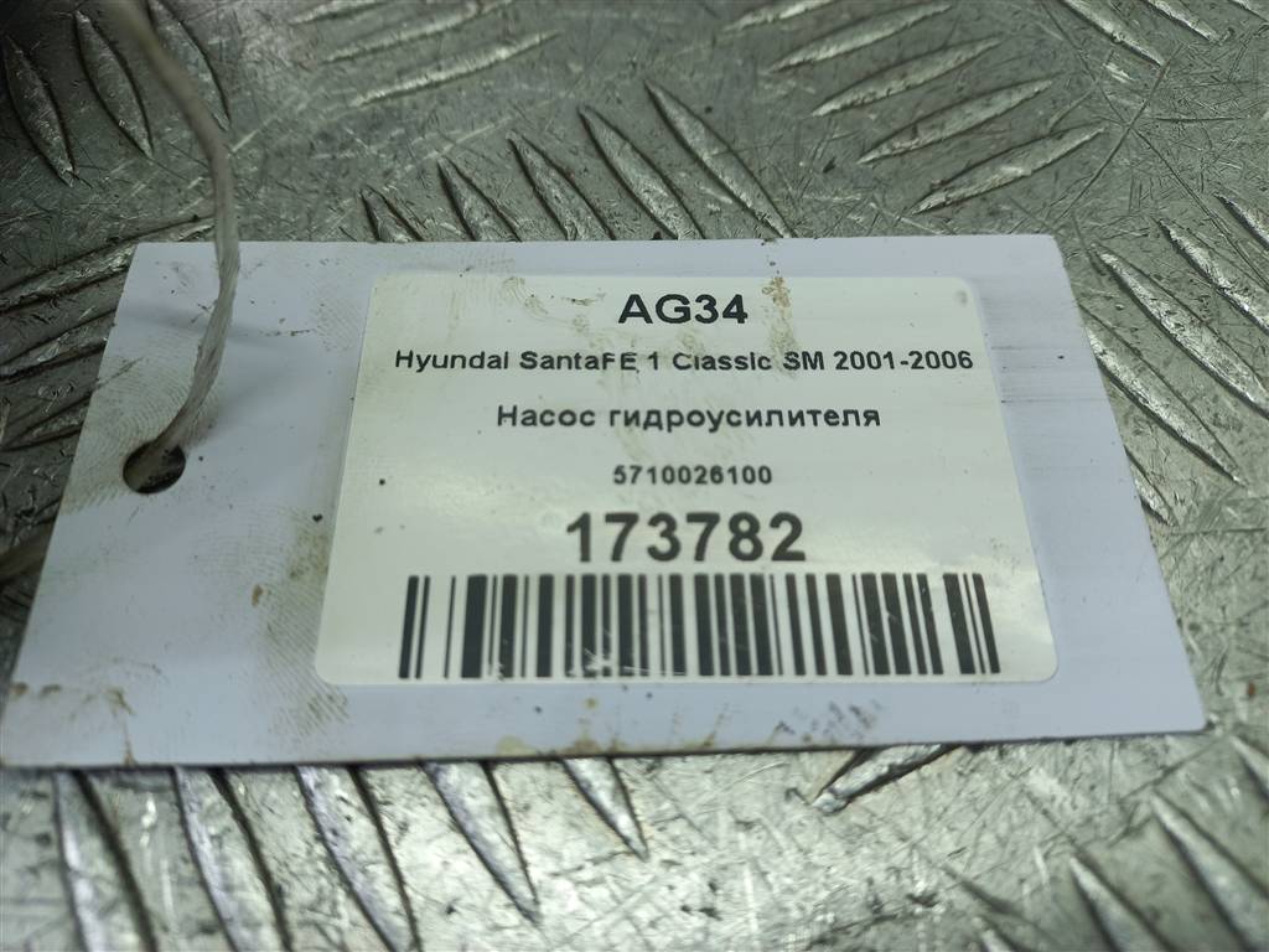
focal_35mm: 25
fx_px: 916
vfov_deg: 54.9
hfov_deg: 69.4
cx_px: 634
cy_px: 476
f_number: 1.8
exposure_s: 1/50
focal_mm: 4.6
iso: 50
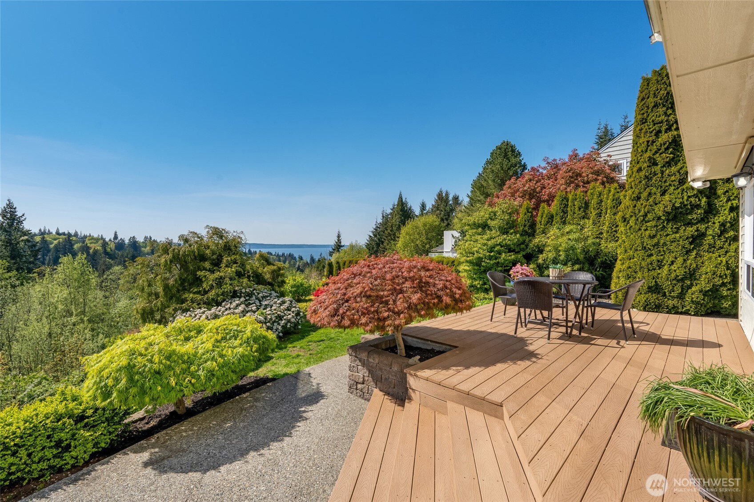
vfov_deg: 72.0
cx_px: 377
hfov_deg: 95.0
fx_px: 345
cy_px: 251
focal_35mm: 16
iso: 400
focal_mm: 16.5
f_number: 9
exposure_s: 1/1000
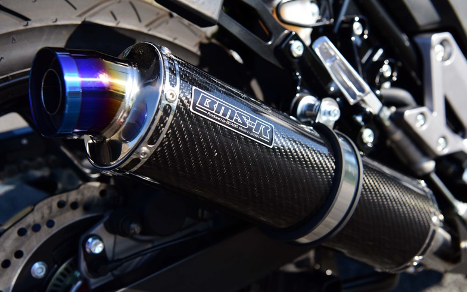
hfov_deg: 38.9
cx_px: 236
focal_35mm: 52
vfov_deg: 24.9
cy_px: 144
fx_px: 662
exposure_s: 1/800
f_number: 5.6
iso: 320
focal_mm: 50
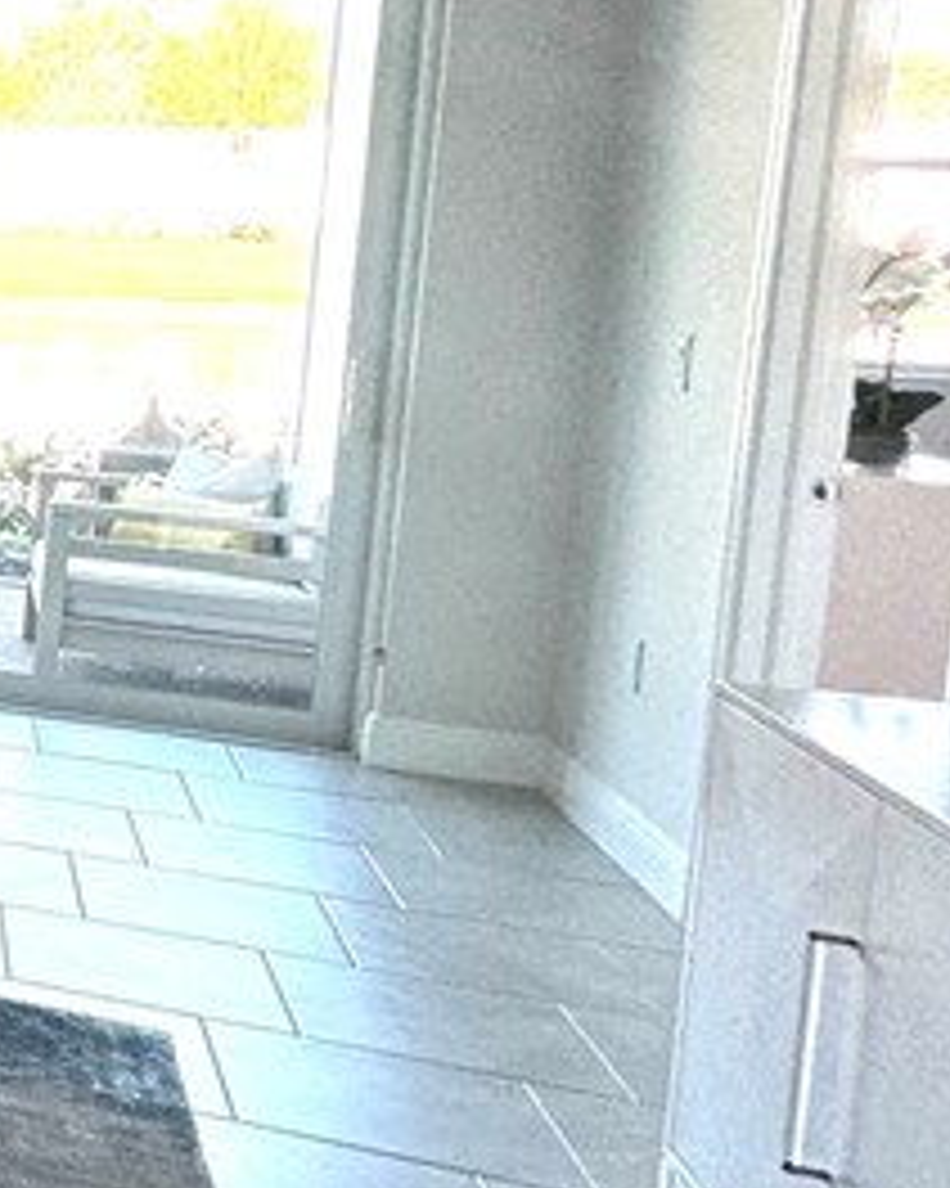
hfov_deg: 16.2
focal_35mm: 53
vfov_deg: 34.9
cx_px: -1207
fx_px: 1864
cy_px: 351
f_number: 2.2
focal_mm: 2.22
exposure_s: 1/120
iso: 160
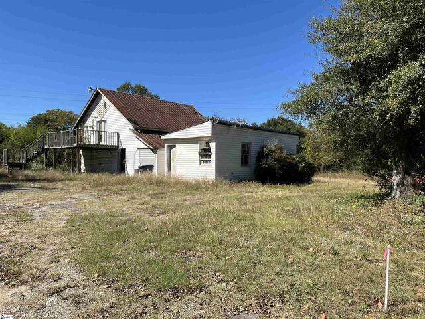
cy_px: 160
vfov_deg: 53.1
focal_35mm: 26
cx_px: 212
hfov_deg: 67.3
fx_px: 319
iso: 50
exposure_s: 1/2899
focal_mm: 5.1
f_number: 1.6
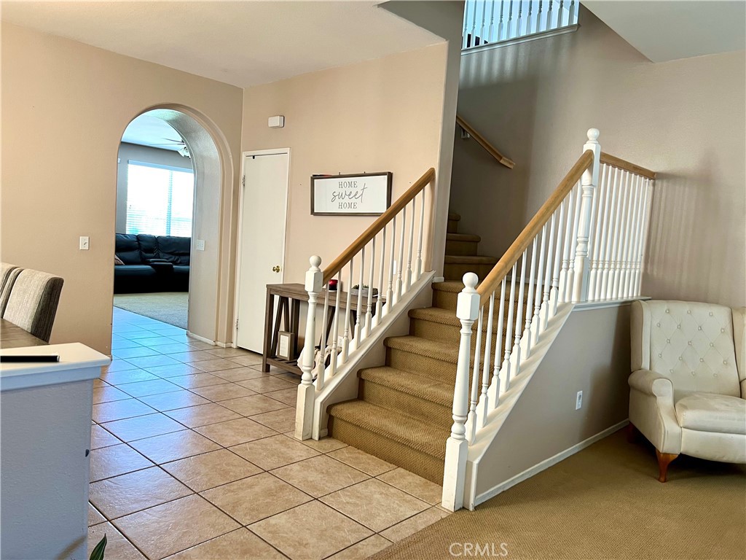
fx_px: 560
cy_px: 280
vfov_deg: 53.1
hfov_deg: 67.3
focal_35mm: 26
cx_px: 373
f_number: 1.5
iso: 100
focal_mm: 5.7
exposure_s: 1/60
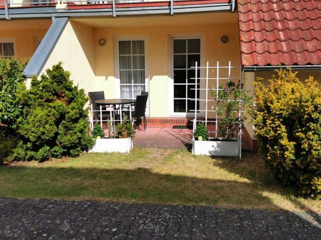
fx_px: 315
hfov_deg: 54.0
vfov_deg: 41.8
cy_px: 120
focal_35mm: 34
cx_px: 160
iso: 50
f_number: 1.6
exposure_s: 1/4464
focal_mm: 5.56
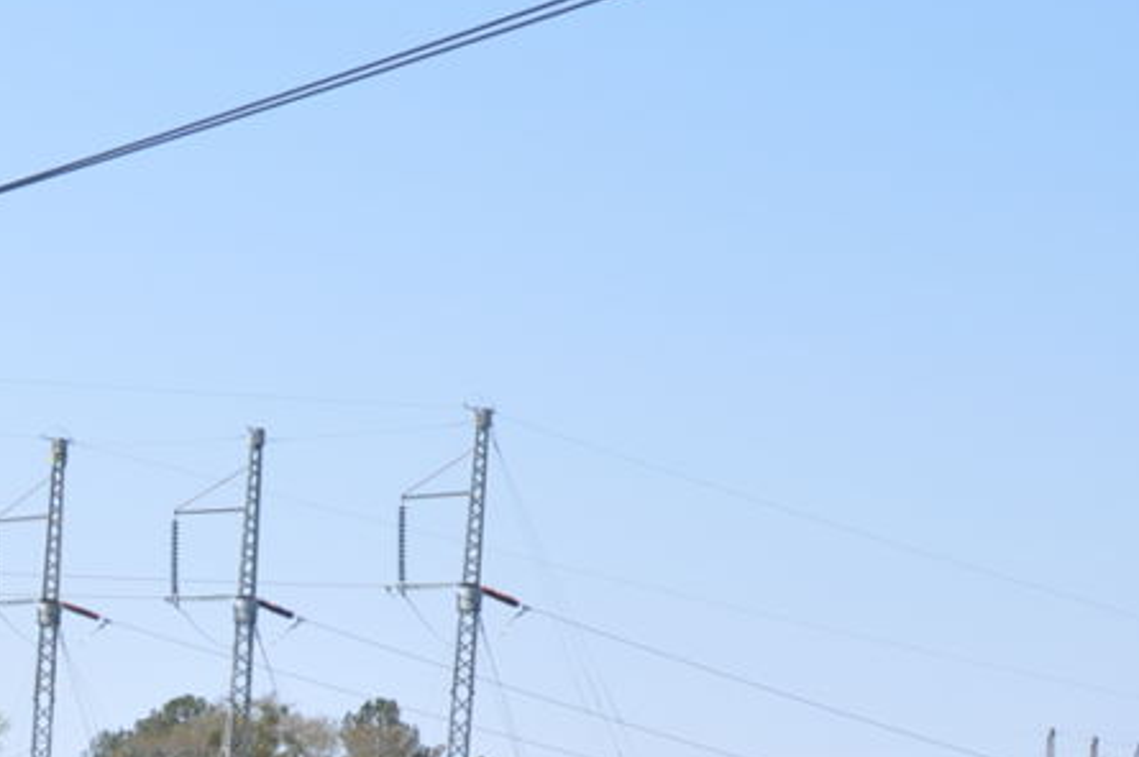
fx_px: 4173
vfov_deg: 10.1
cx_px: -184
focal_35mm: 132
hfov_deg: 15.1
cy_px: 1052
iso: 200
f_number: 9
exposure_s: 1/320
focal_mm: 28
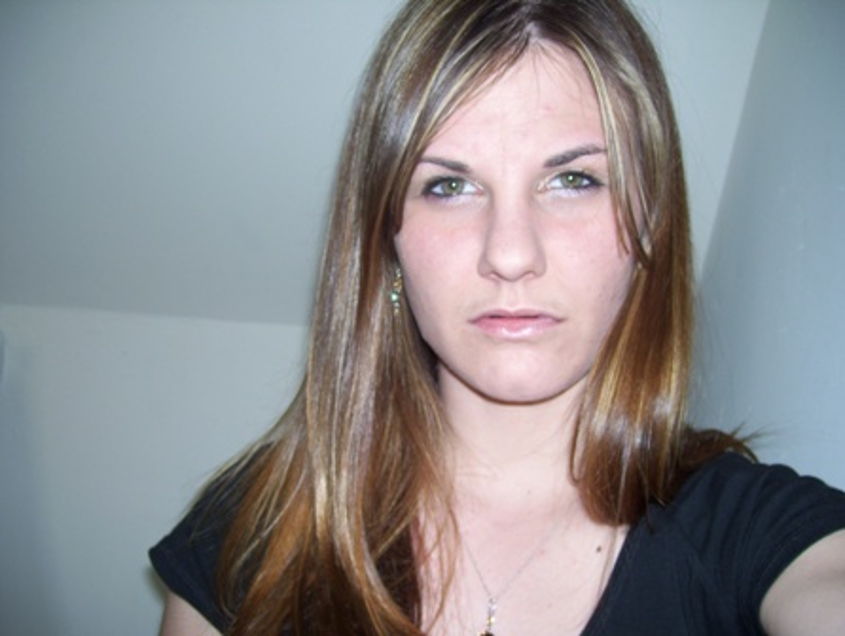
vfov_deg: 39.8
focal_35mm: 36
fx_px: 880
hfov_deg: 51.3
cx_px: 422
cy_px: 318
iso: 80
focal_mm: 6
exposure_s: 1/60
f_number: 2.7
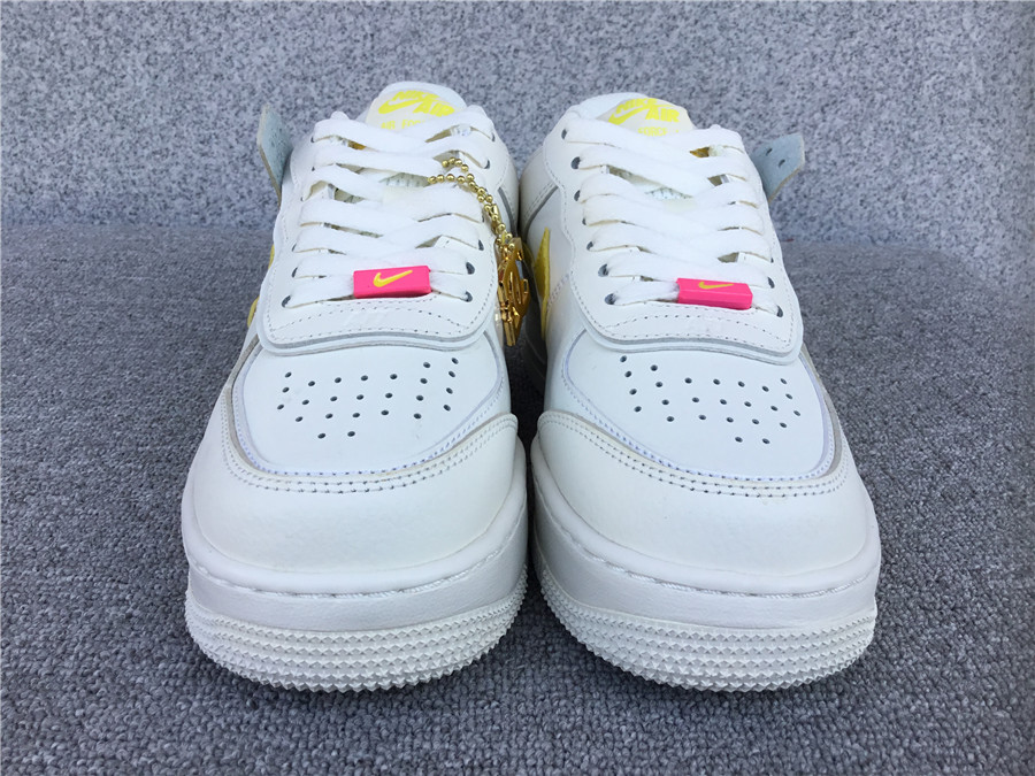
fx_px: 927
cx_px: 518
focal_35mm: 31
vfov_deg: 45.4
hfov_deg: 58.4
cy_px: 388
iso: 25
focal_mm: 3.3
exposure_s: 1/500
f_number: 2.4
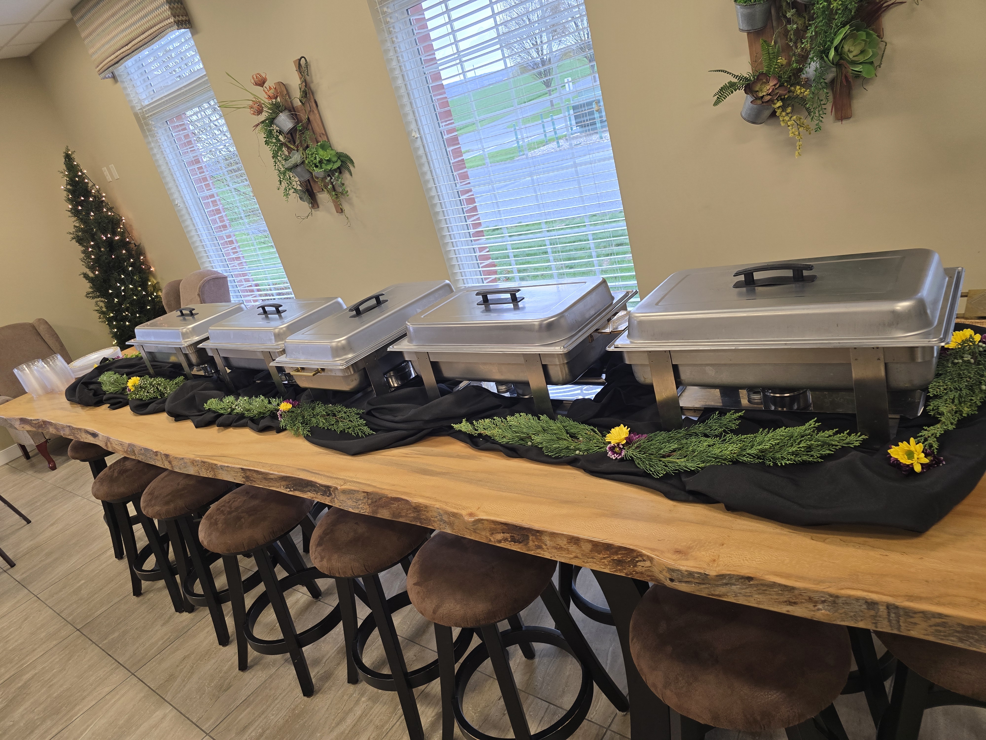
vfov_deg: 58.9
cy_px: 370
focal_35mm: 23
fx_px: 655
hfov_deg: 73.9
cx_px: 493
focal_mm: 6.3
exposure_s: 1/120
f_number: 1.7
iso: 100
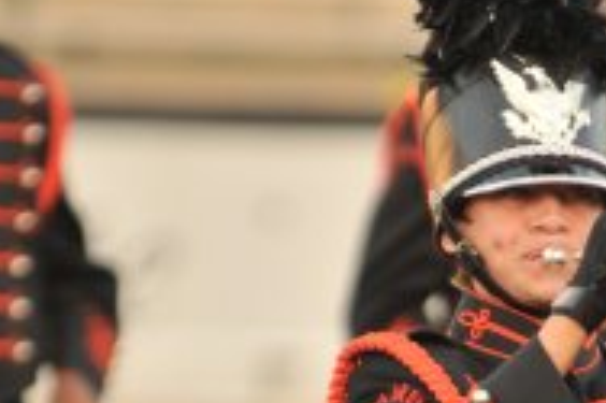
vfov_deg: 1.4
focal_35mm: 956
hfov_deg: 2.2
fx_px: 16078
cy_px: 716
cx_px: 579
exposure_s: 1/320
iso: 200
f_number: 2.8
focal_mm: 200
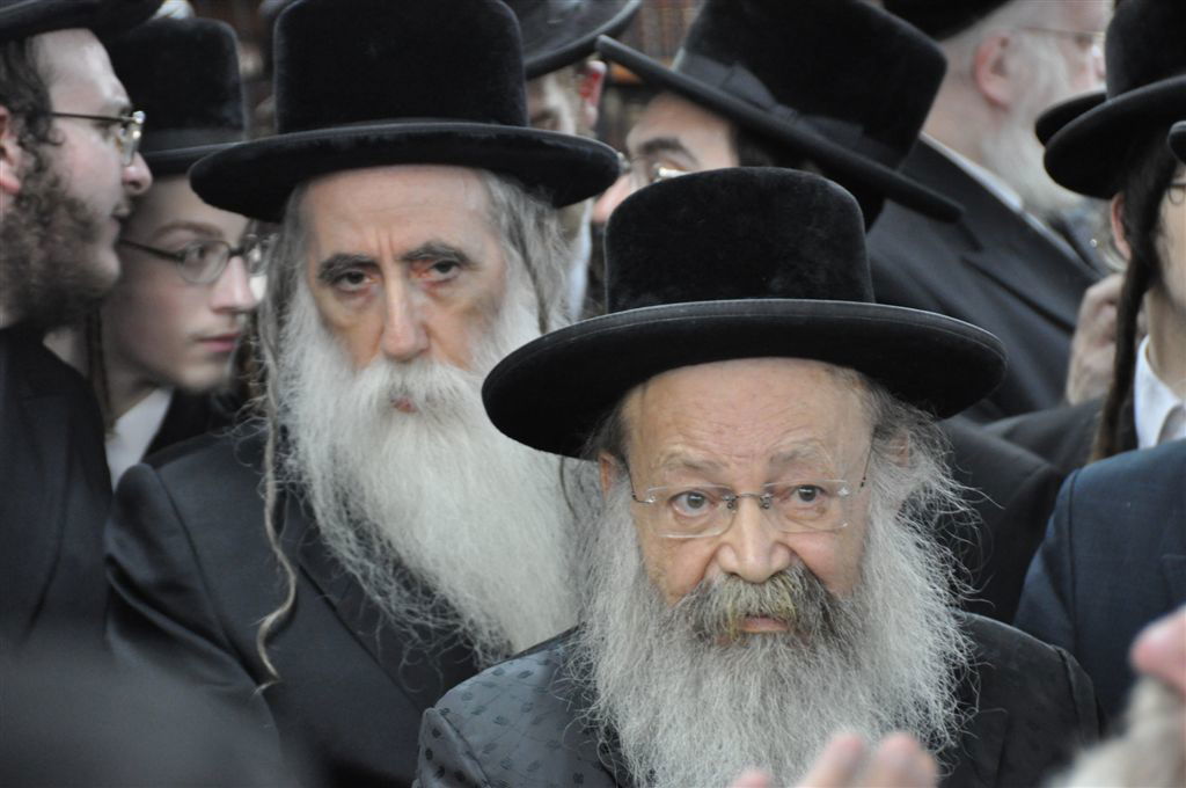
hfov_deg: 11.4
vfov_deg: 7.6
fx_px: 5922
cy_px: 394
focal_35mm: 180
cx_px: 593
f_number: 5.3
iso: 1600
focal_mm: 120
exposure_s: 1/25
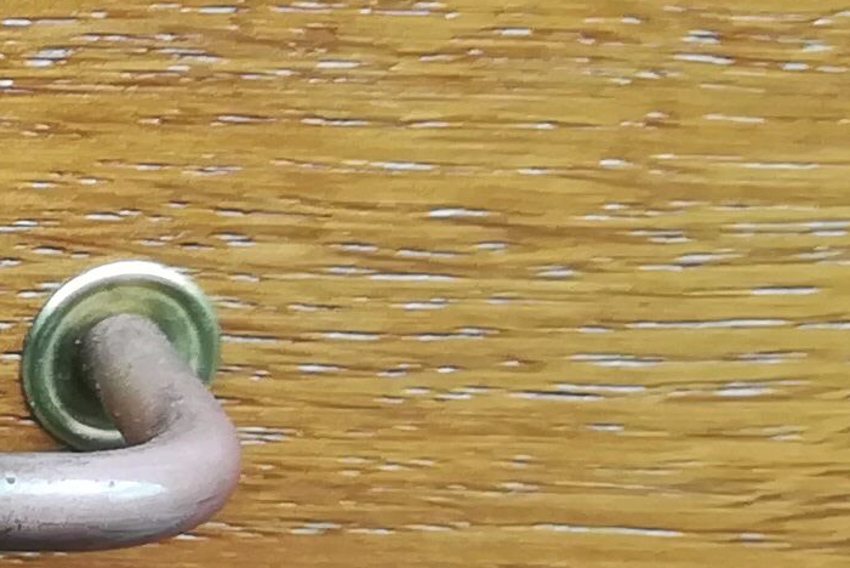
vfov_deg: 8.8
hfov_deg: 11.8
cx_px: -928
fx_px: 3614
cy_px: 761
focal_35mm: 153
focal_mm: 3.83
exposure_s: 1/60
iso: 80
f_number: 2.2
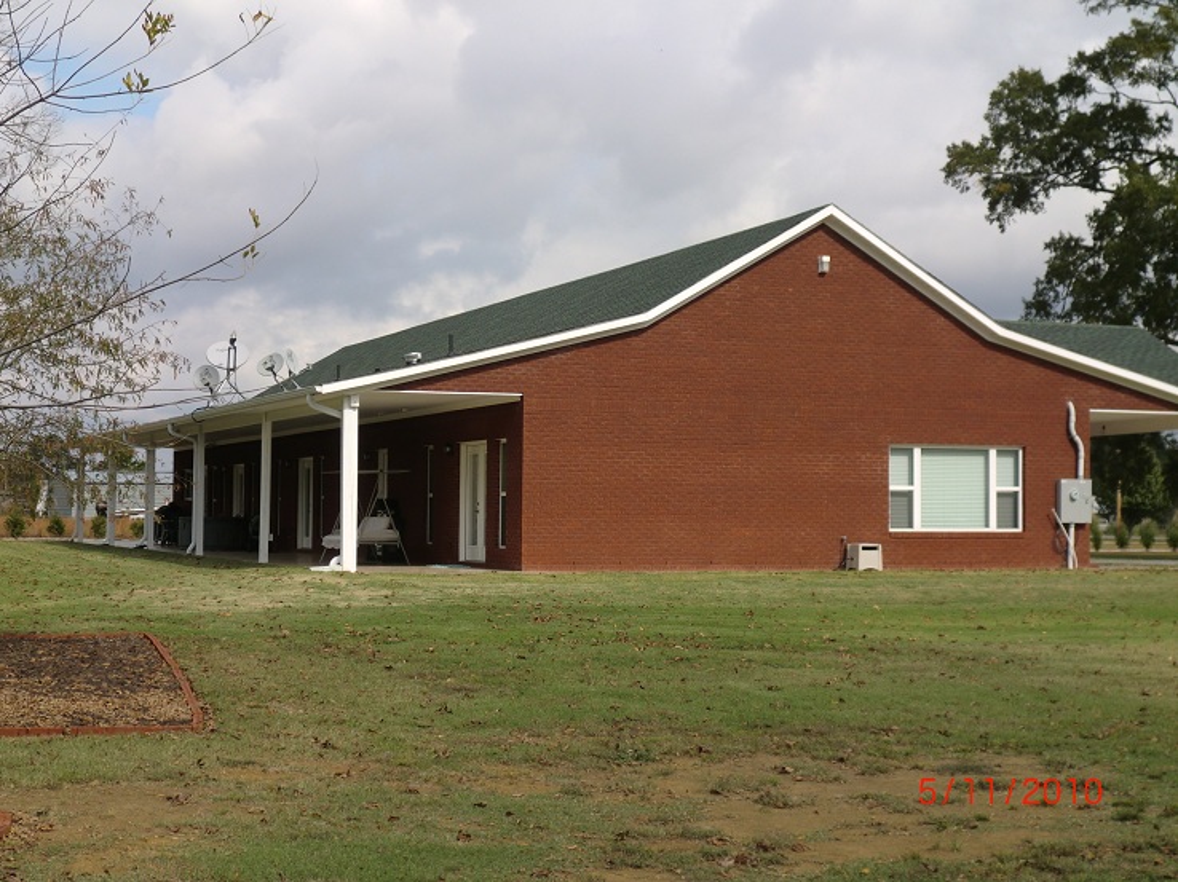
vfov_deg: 24.0
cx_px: 589
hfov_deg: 31.7
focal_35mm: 61
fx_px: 2075
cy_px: 441
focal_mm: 11.2
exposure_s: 1/800
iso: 64
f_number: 4.2
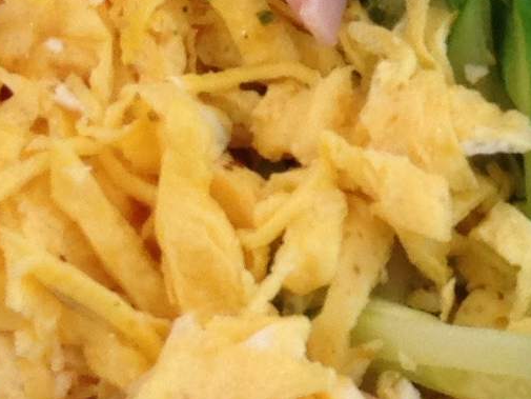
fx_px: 3468
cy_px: -268
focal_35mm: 226
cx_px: 1047
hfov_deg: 8.3
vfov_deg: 6.5
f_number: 2.4
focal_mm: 4.28
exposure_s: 1/60
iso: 64
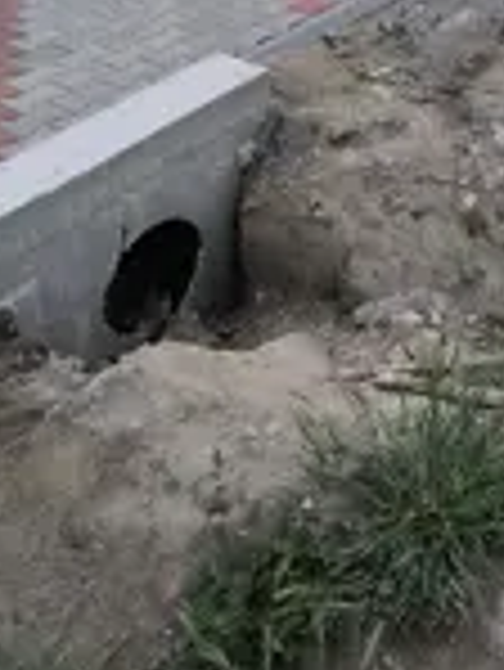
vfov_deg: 37.7
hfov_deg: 31.0
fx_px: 834
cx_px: 513
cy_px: -40
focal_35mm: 43
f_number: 2.2
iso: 50
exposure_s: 1/465
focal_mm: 1.65
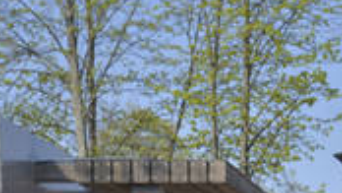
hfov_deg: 11.1
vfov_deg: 6.3
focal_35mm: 185
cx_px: 550
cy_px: 413
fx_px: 1678
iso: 200
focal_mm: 48
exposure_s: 1/1000
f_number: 8
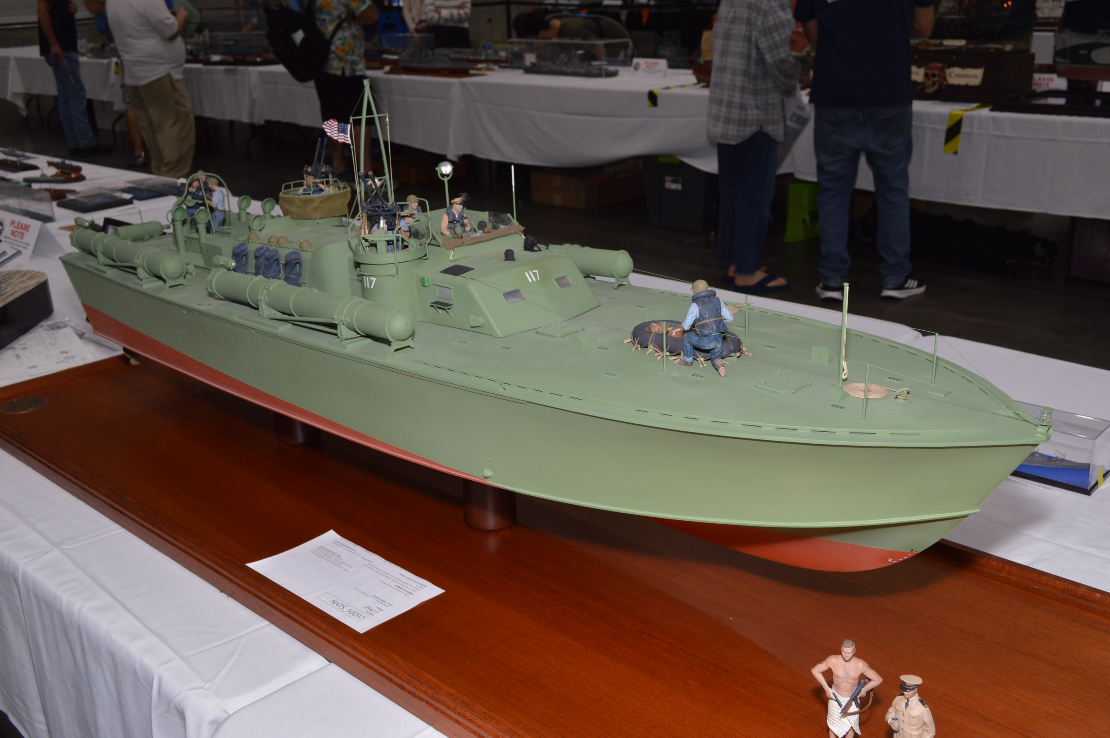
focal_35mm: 36
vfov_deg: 36.8
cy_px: 369
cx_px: 555
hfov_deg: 53.2
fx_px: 1109
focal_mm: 24
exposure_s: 1/60
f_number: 8
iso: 320
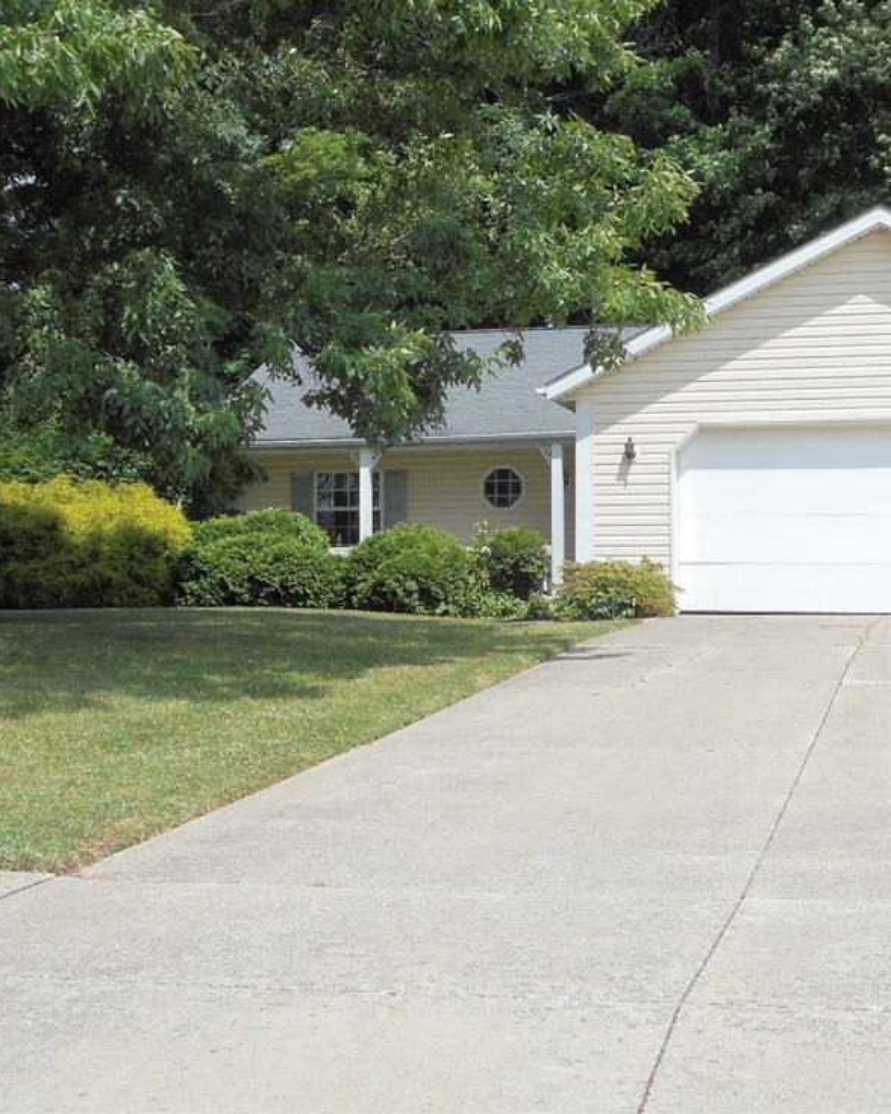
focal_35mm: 53
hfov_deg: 28.6
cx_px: 527
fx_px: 1747
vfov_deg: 35.4
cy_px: 534
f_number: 4.5
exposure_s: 1/500
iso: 80
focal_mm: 6.9
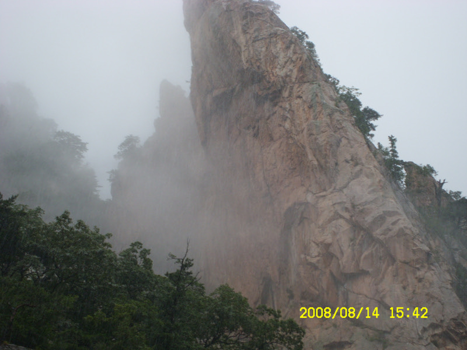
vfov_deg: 14.1
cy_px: 175
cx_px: 234
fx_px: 1417
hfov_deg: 18.7
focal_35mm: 105
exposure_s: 1/129
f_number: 4.9
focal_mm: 17.4
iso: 50
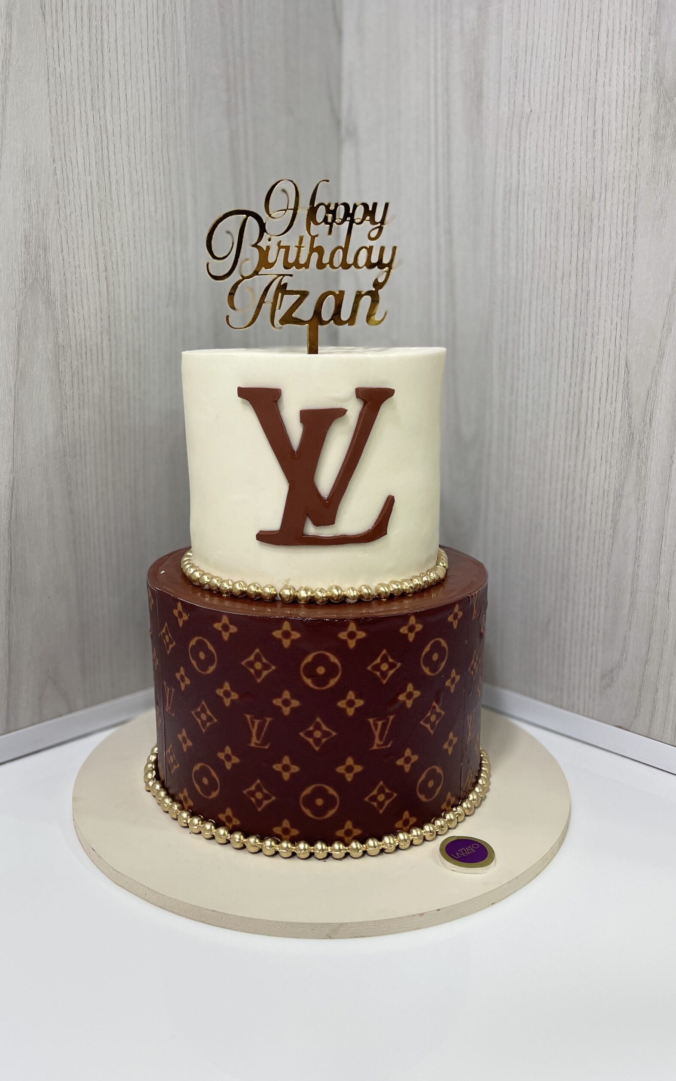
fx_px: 825
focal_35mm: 28
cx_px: 323
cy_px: 548
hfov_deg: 44.5
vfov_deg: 66.5
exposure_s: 1/100
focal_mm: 5.1
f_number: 1.6
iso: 100
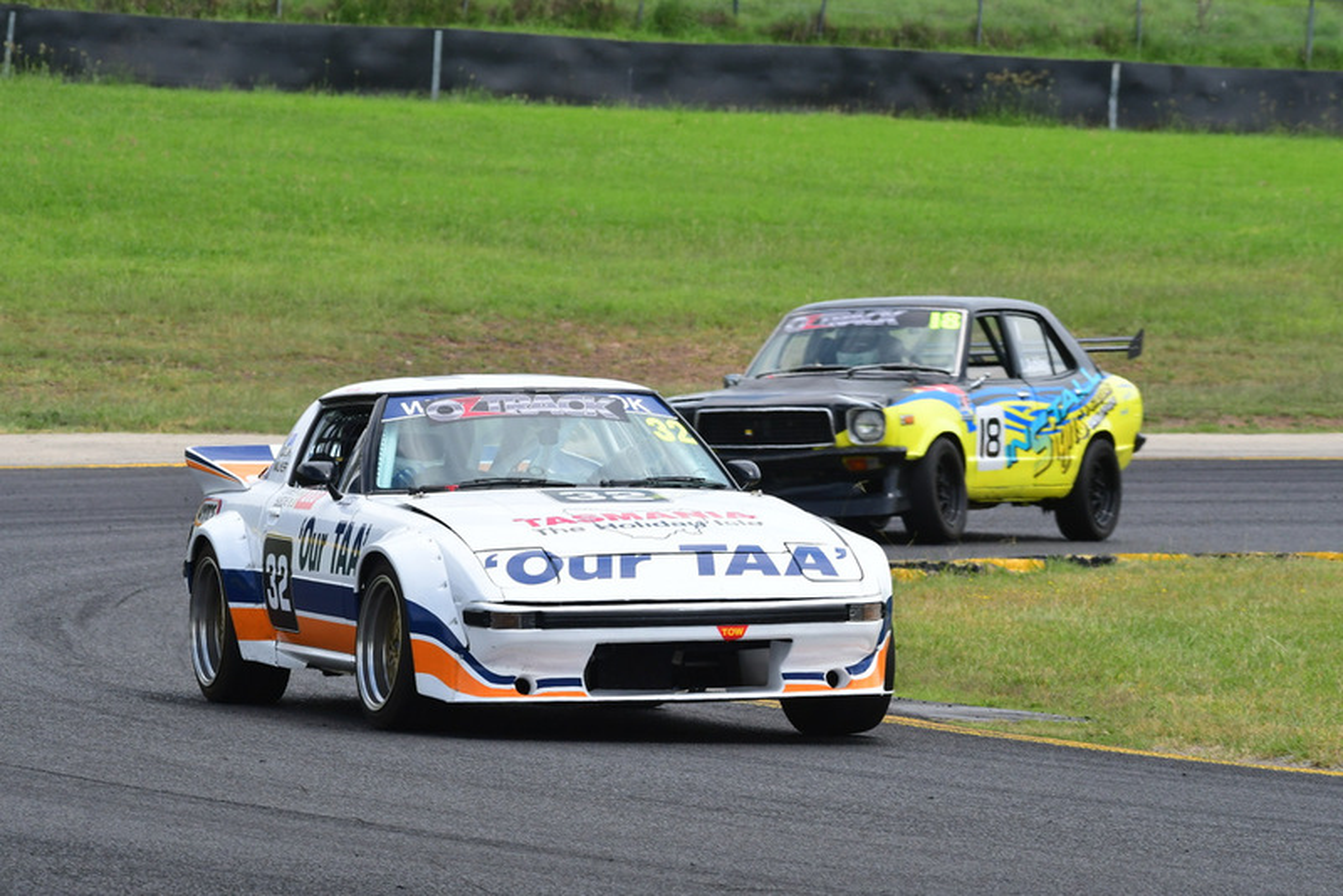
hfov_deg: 5.7
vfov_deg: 3.8
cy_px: 448
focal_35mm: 360
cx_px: 672
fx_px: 13434
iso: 640
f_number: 11
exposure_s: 1/640
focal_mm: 240
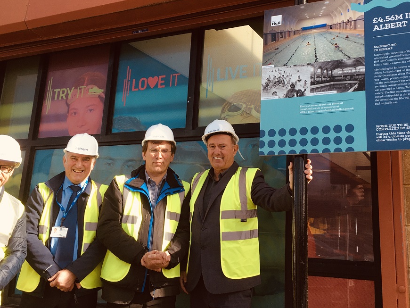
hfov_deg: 46.6
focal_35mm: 40
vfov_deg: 35.7
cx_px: 237
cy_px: 111
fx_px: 474
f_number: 2.2
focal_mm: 4.15
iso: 25
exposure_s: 1/523
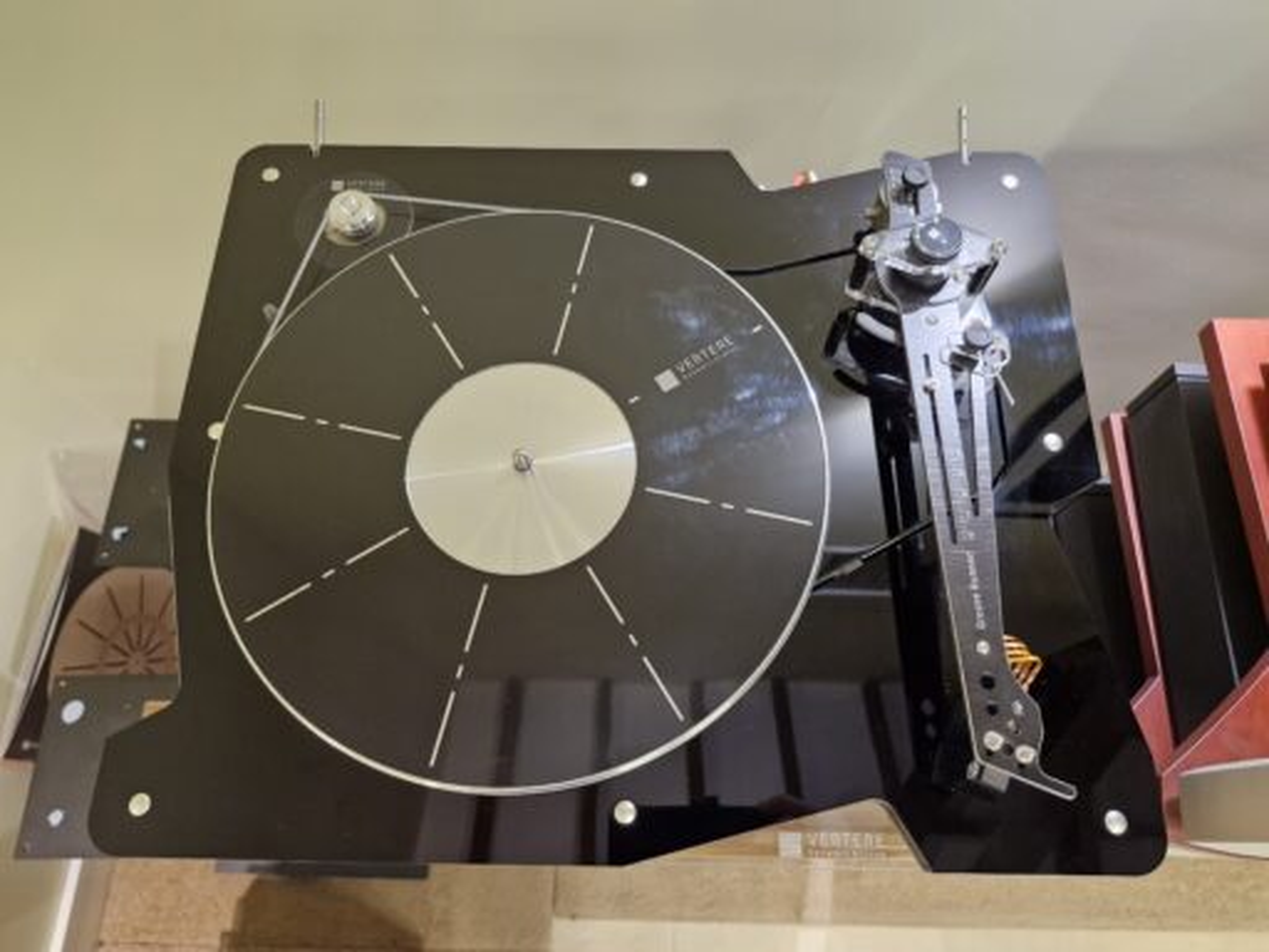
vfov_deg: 58.9
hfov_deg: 73.9
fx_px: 843
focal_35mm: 23
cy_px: 476
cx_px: 634
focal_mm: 5.54
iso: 500
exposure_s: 1/100
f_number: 1.8
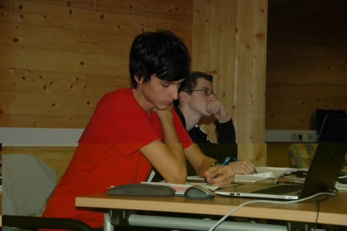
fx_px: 650
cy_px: 116
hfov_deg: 29.9
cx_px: 174
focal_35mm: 68
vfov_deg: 20.1
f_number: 4.8
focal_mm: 45
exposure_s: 1/60
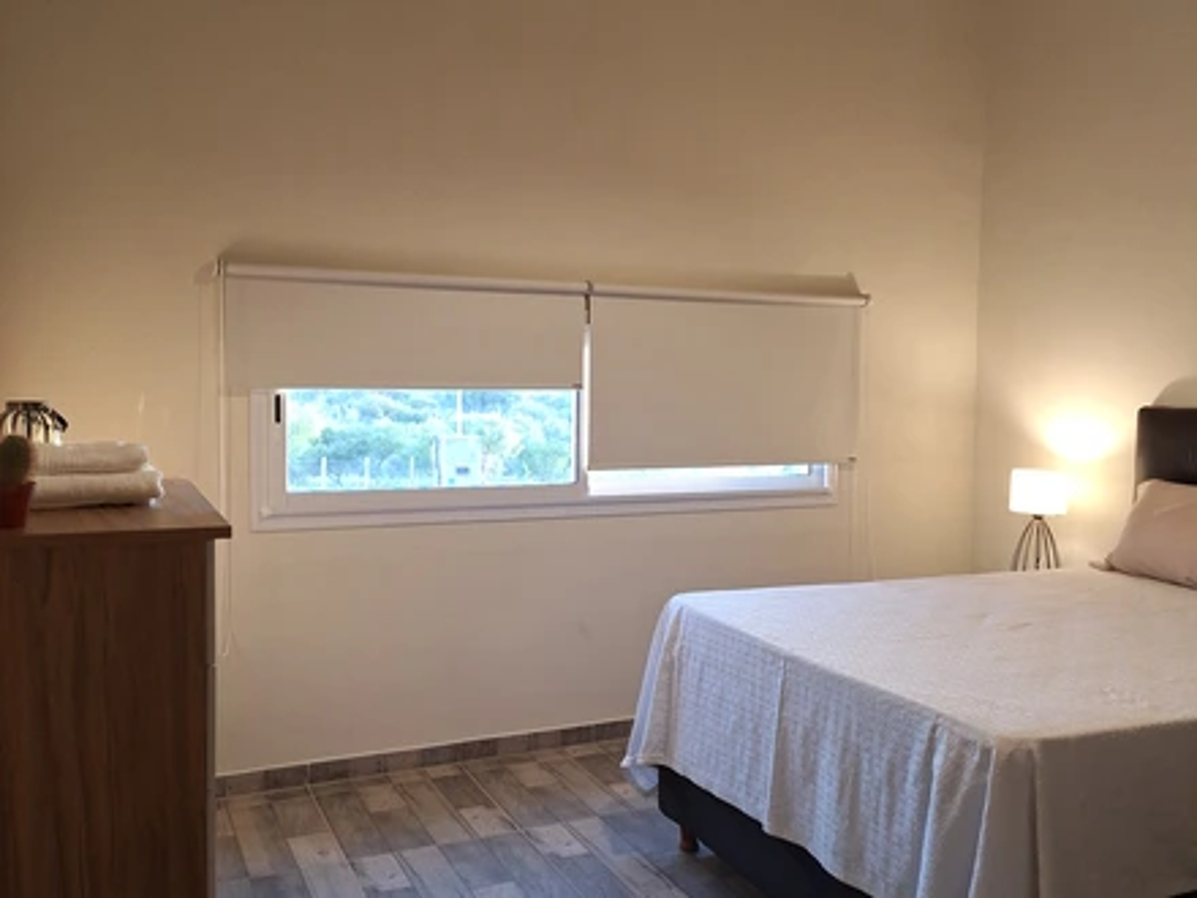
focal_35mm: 23
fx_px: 795
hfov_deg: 73.9
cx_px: 598
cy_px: 449
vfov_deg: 58.9
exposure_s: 1/50
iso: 125
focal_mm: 5.54
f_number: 1.8
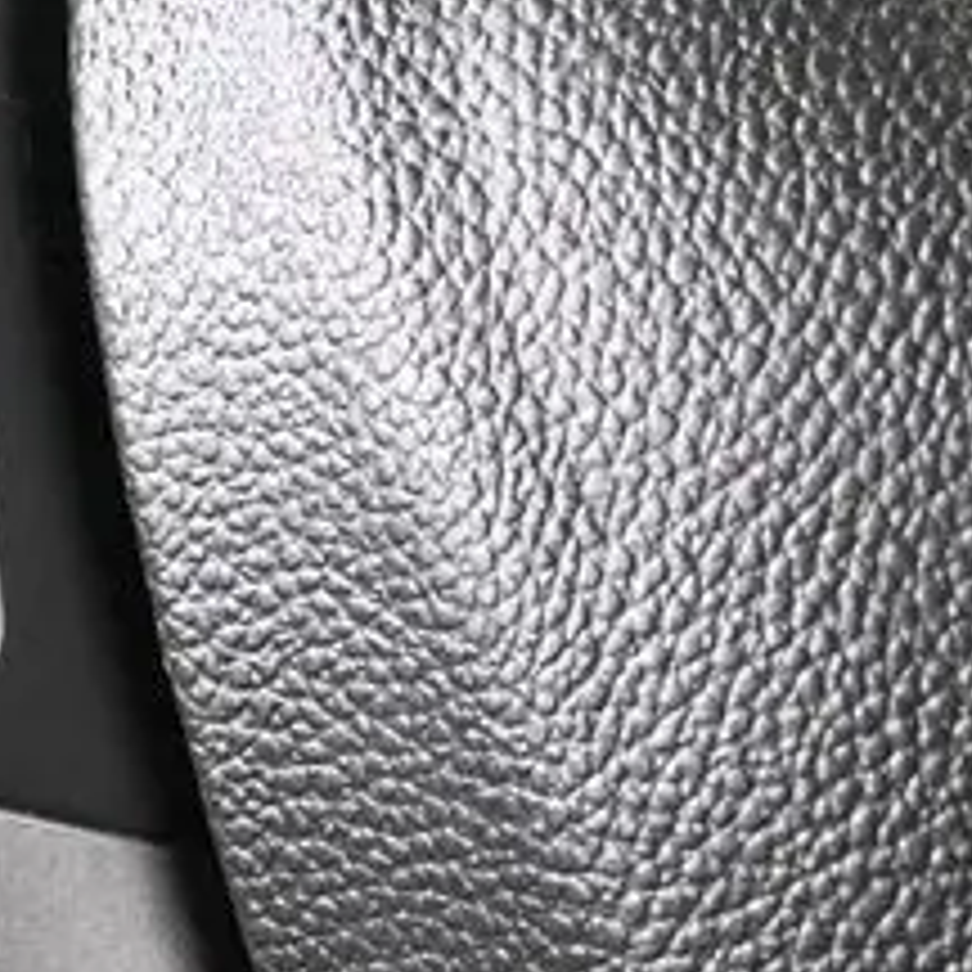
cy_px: 259
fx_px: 4797
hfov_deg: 11.0
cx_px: -567
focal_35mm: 151
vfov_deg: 11.5
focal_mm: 25
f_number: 4.2
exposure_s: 1/125
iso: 2500
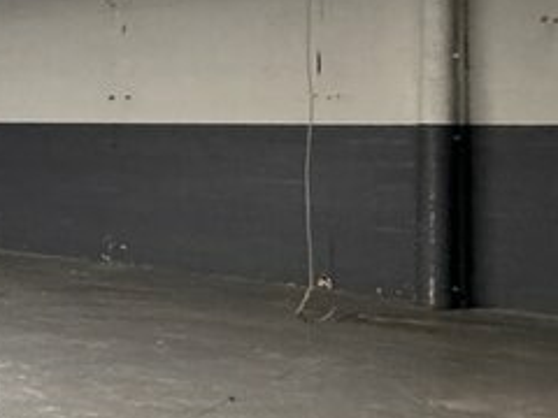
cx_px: -516
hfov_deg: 20.2
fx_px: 903
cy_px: 118
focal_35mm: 56
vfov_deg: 25.9
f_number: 2.2
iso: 320
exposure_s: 1/89
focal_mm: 2.22
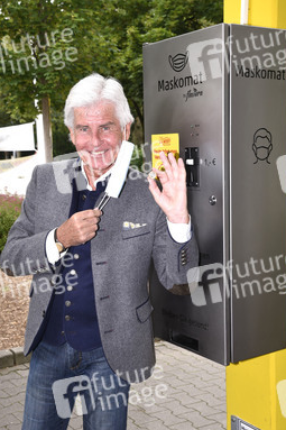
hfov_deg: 28.1
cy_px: 223
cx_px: 142
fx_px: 572
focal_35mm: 48
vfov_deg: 41.1
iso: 160
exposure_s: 1/100
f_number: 8
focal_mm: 46
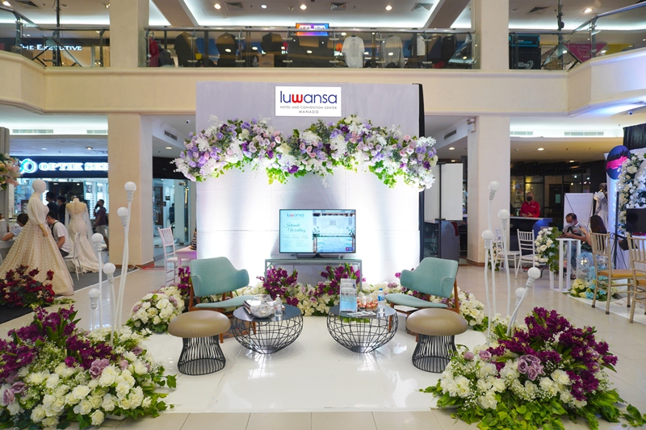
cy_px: 215
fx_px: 431
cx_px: 323
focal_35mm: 24
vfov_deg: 53.1
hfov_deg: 73.8
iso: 125
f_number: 3.5
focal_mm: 16
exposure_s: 1/30
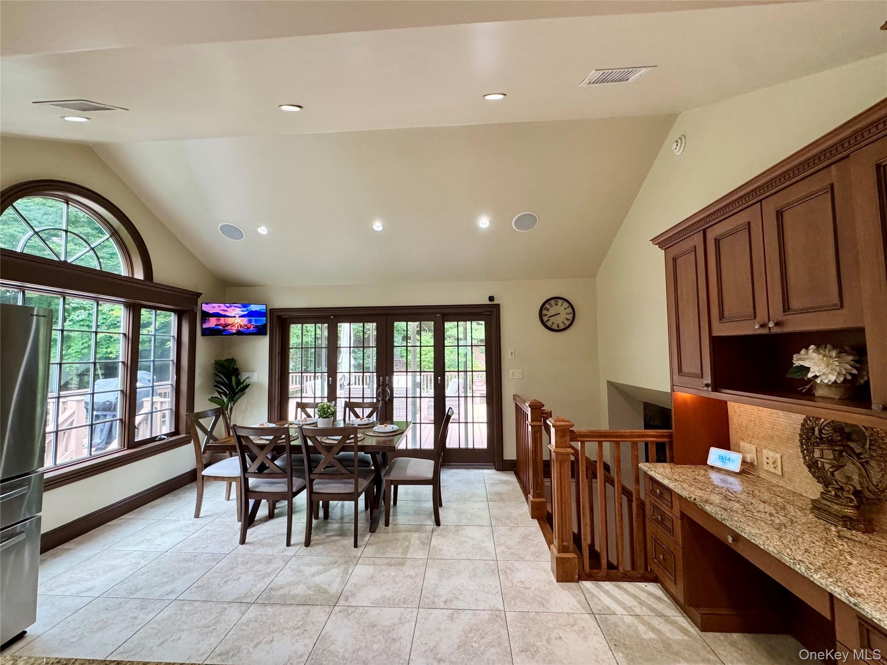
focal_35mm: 14
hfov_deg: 102.1
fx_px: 359
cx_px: 444
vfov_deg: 85.7
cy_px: 332
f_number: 2.2
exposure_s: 1/120
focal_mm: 2.22
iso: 320
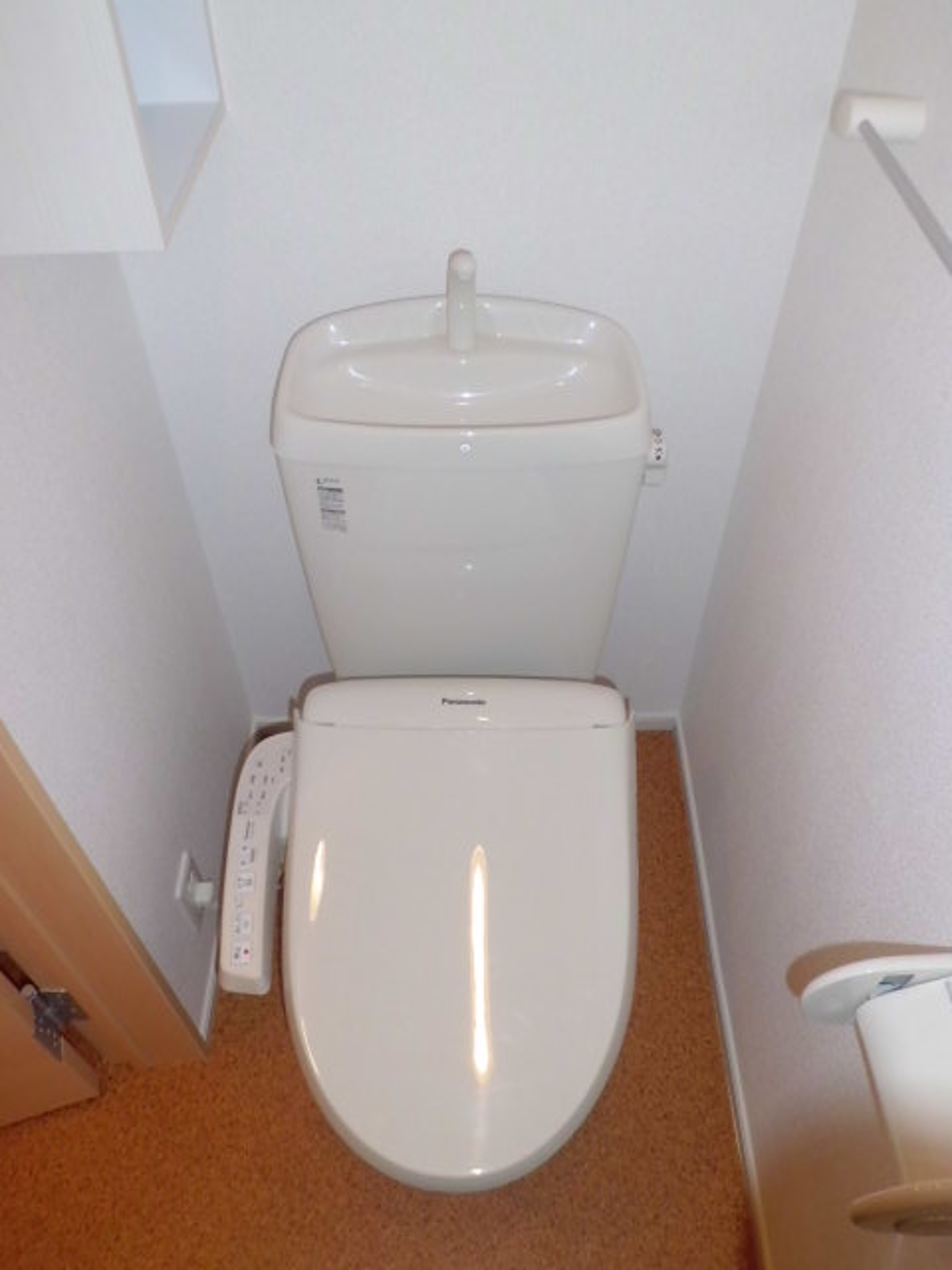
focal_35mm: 26
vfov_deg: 67.3
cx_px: 476
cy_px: 635
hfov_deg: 53.1
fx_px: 953
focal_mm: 4.7
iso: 100
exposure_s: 1/60
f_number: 2.8
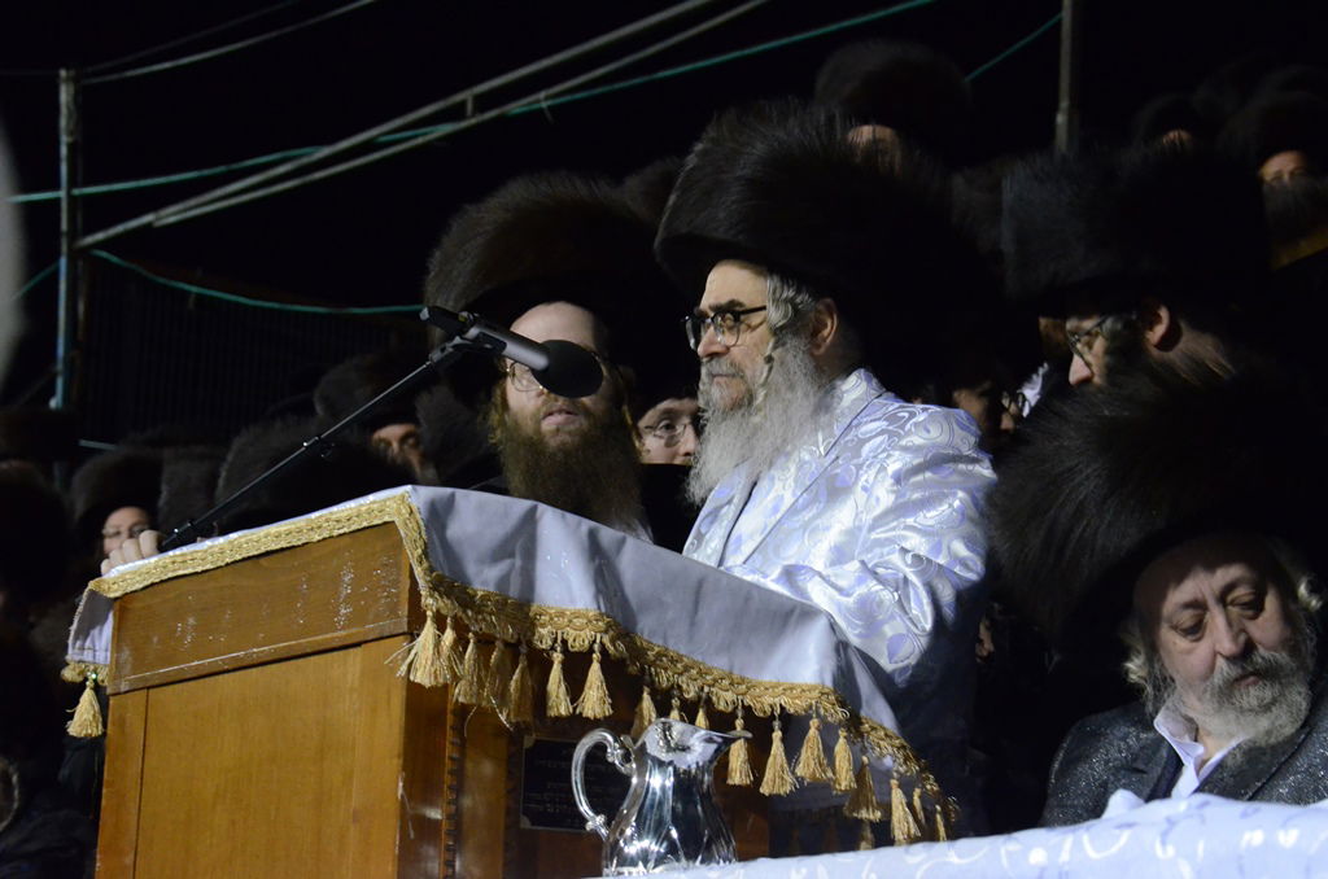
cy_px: 440
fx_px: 3313
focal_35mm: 90
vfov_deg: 15.1
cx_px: 664
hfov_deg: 22.7
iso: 4000
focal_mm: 60
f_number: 5.3
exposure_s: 1/60
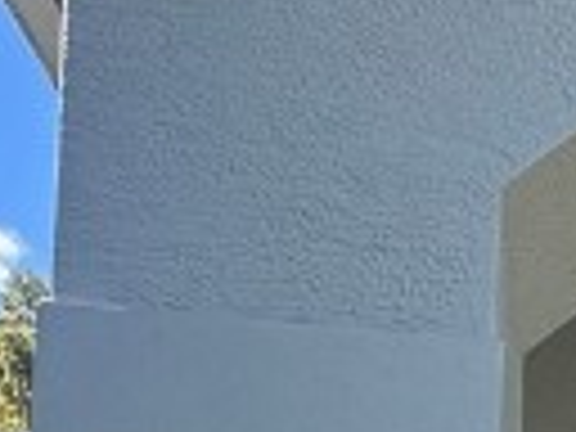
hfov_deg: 15.9
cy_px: 994
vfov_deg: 11.3
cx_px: 896
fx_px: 1864
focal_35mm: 112
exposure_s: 1/496
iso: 40
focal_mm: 2.22
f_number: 2.2
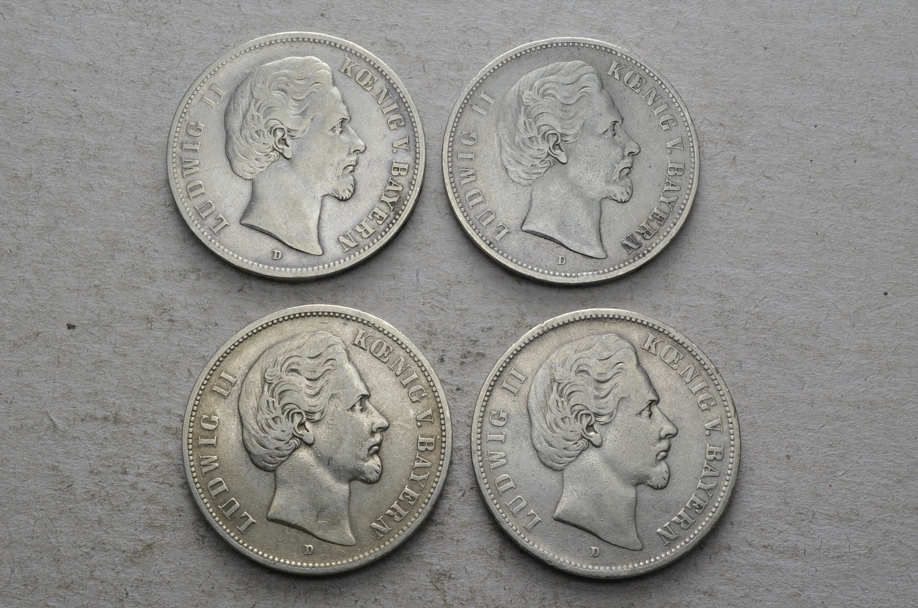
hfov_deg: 37.9
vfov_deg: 25.6
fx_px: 1336
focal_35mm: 52
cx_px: 459
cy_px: 304
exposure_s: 1/250
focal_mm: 35
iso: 400
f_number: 14
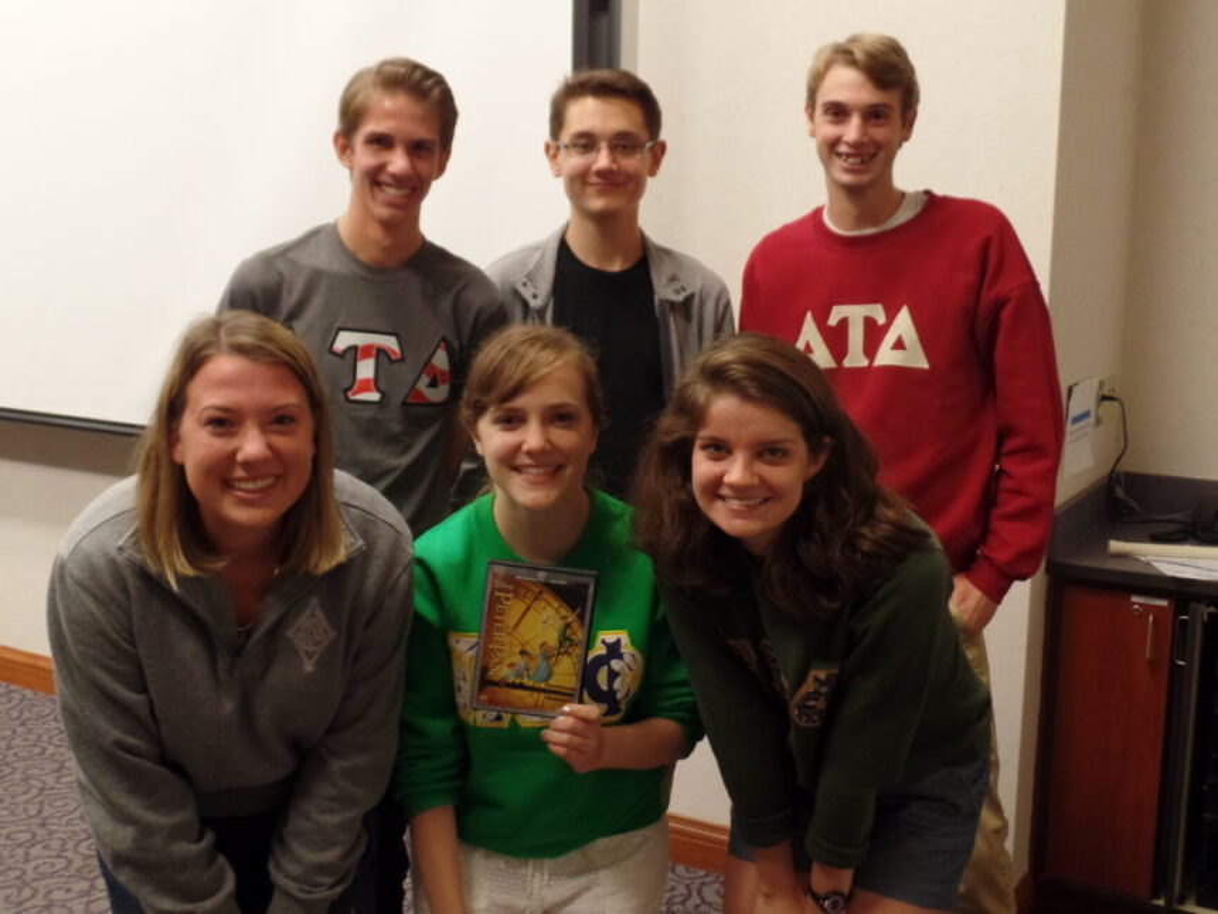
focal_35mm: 42
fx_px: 1478
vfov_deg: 34.3
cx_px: 609
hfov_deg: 44.8
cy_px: 457
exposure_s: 1/20
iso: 400
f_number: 3.2
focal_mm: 7.5
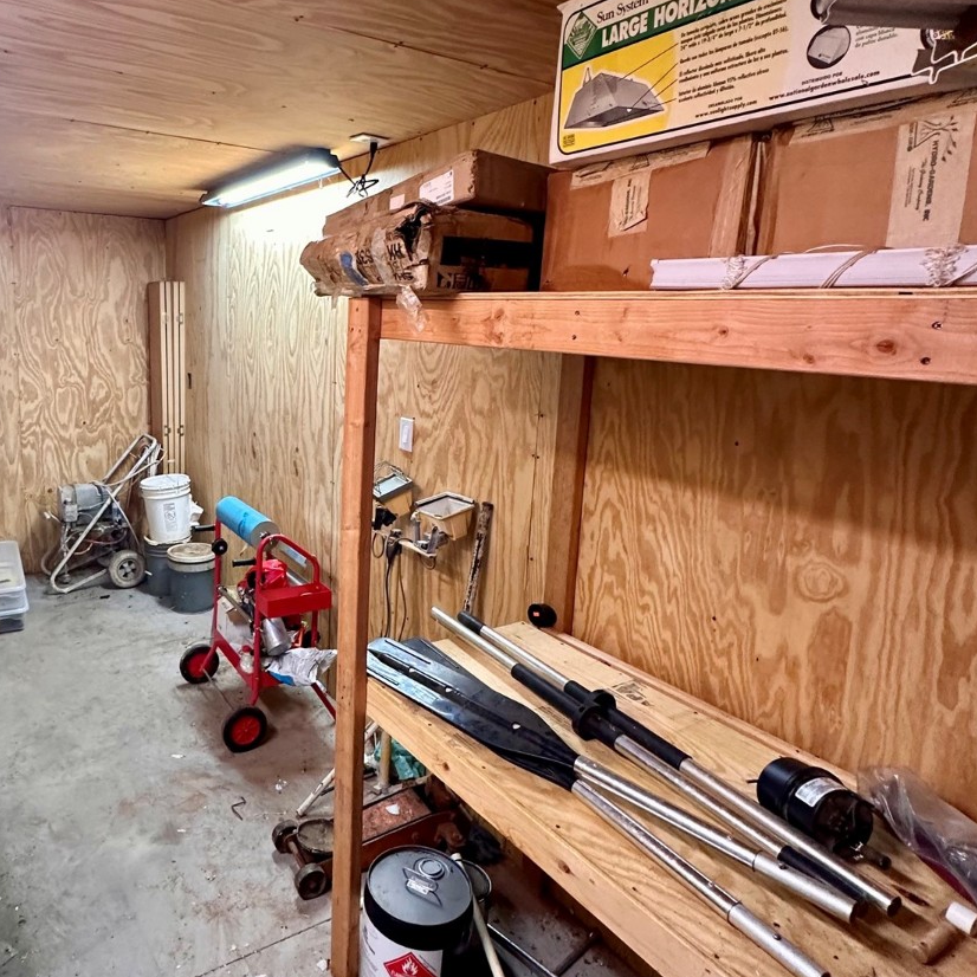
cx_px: 318
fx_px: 734
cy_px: 446
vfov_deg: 67.1
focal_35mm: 23
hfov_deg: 65.3
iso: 320
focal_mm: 2.22
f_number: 2.2
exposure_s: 1/60
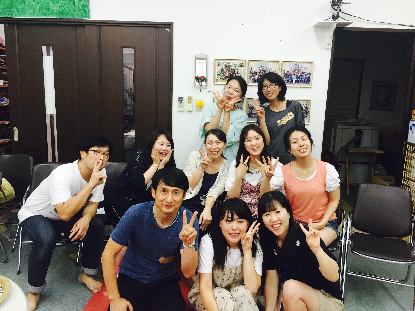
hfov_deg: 61.7
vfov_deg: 48.2
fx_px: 348
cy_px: 156
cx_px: 208
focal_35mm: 29
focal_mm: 4.15
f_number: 2.2
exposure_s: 1/30
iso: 80
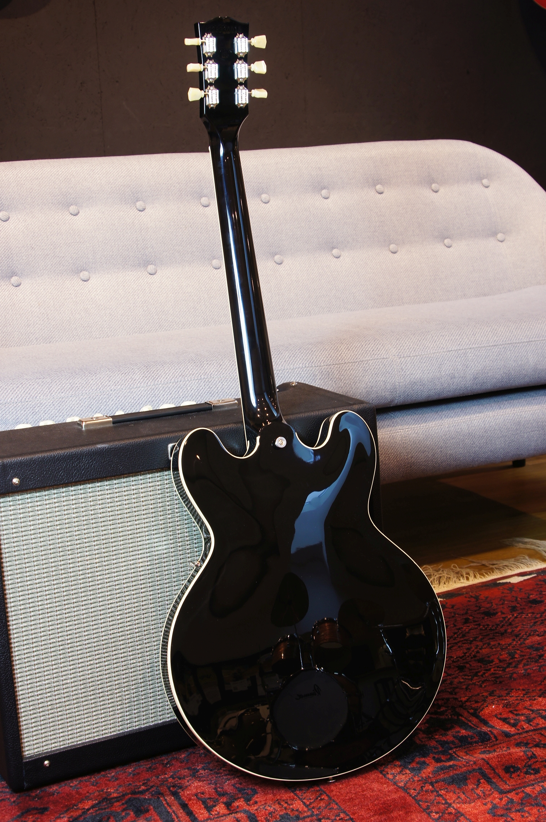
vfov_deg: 37.9
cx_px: 273
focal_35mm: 52
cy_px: 411
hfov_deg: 25.7
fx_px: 1197
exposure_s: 1/2
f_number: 7.1
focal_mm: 35
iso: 100
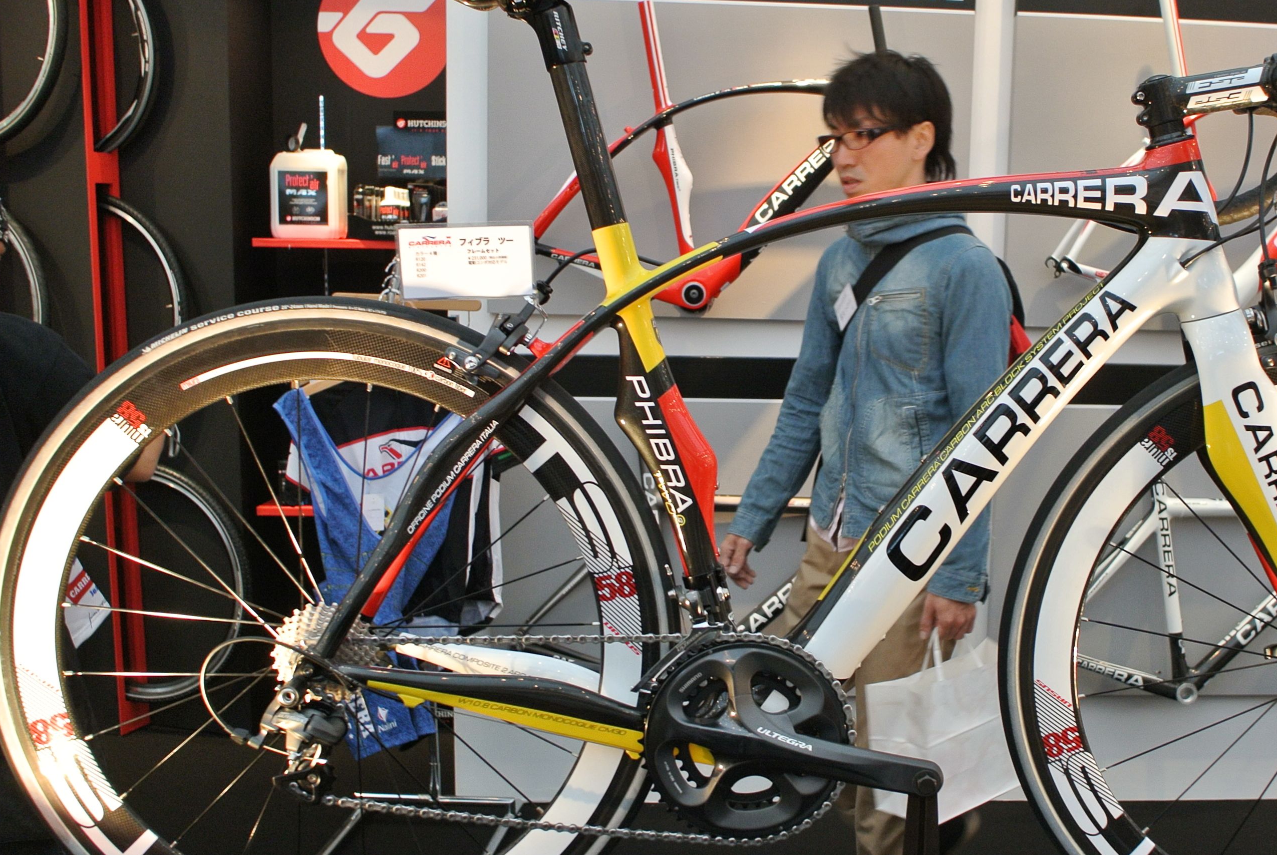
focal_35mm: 41
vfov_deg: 32.6
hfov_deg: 46.8
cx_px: 818
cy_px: 509
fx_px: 1456
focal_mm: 10
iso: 280
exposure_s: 1/60
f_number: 2.8
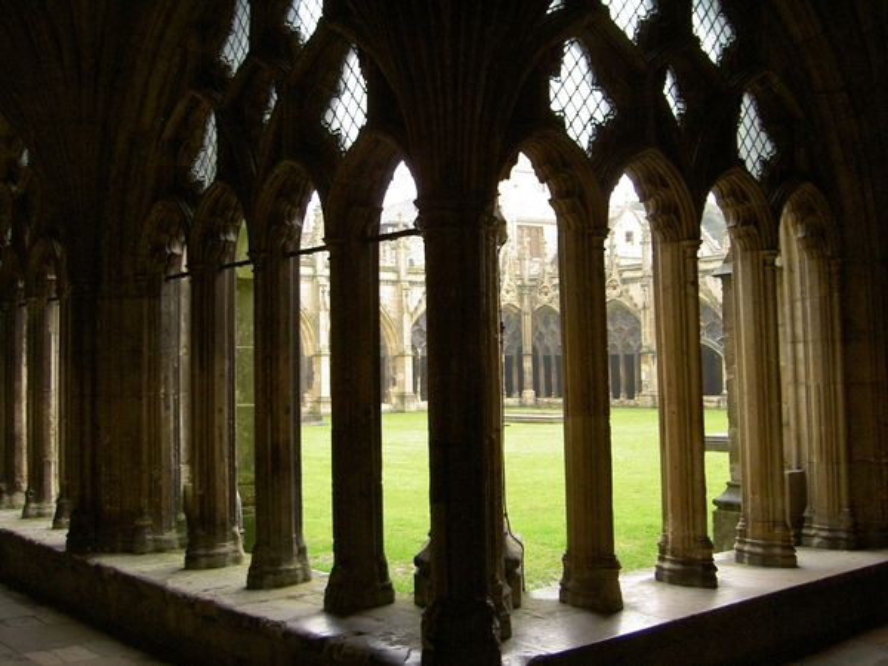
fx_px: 1000
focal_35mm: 39
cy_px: 333
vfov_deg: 36.8
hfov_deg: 47.9
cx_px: 444
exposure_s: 1/20
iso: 200
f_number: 2.8
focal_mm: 8
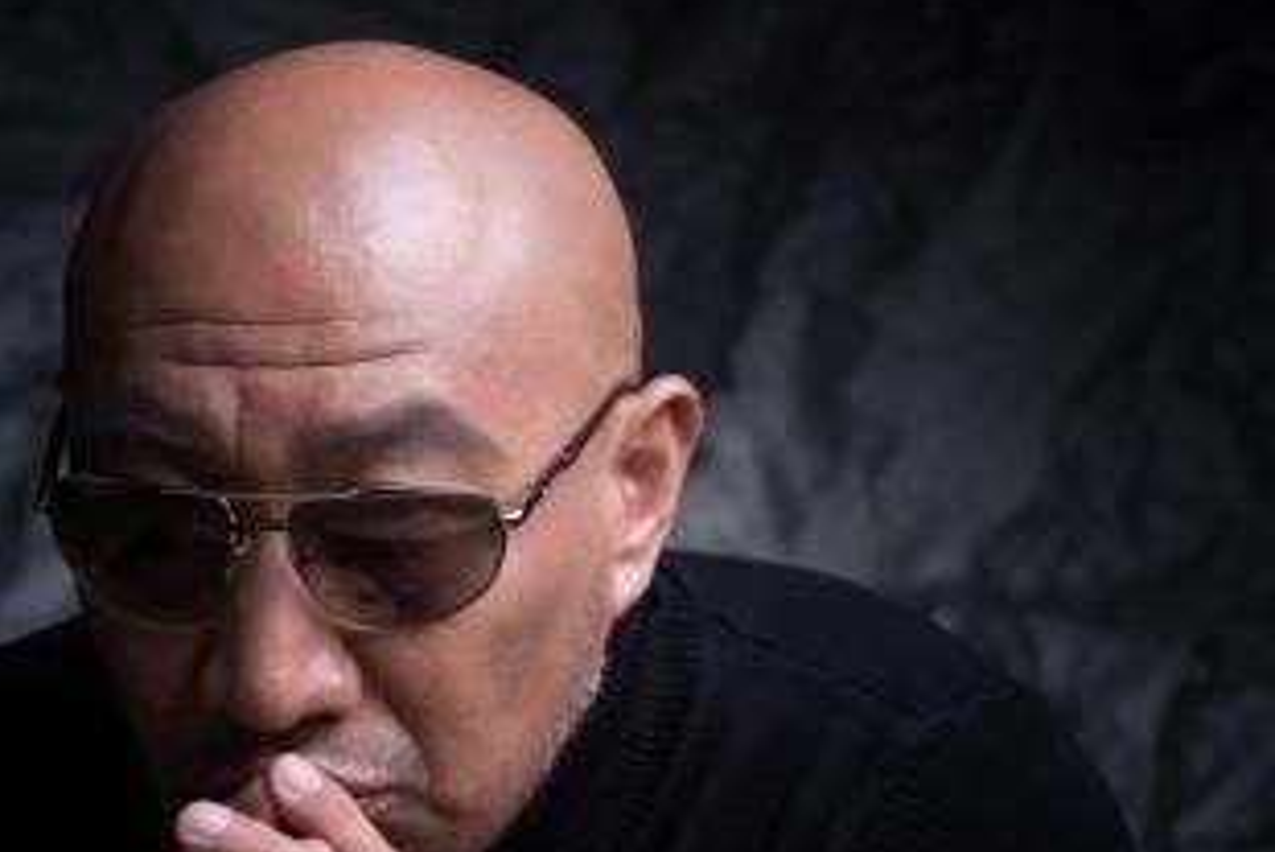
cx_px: 522
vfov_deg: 11.2
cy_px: 525
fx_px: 4358
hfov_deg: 16.6
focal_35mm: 123
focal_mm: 85
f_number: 8
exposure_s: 1/125
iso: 100
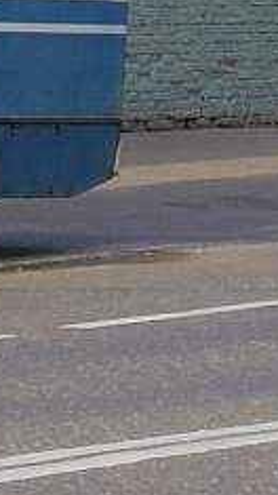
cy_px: -179
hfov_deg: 2.4
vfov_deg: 4.4
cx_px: -604
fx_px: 6468
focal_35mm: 493
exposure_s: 1/160
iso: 80
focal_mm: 17.2
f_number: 3.5
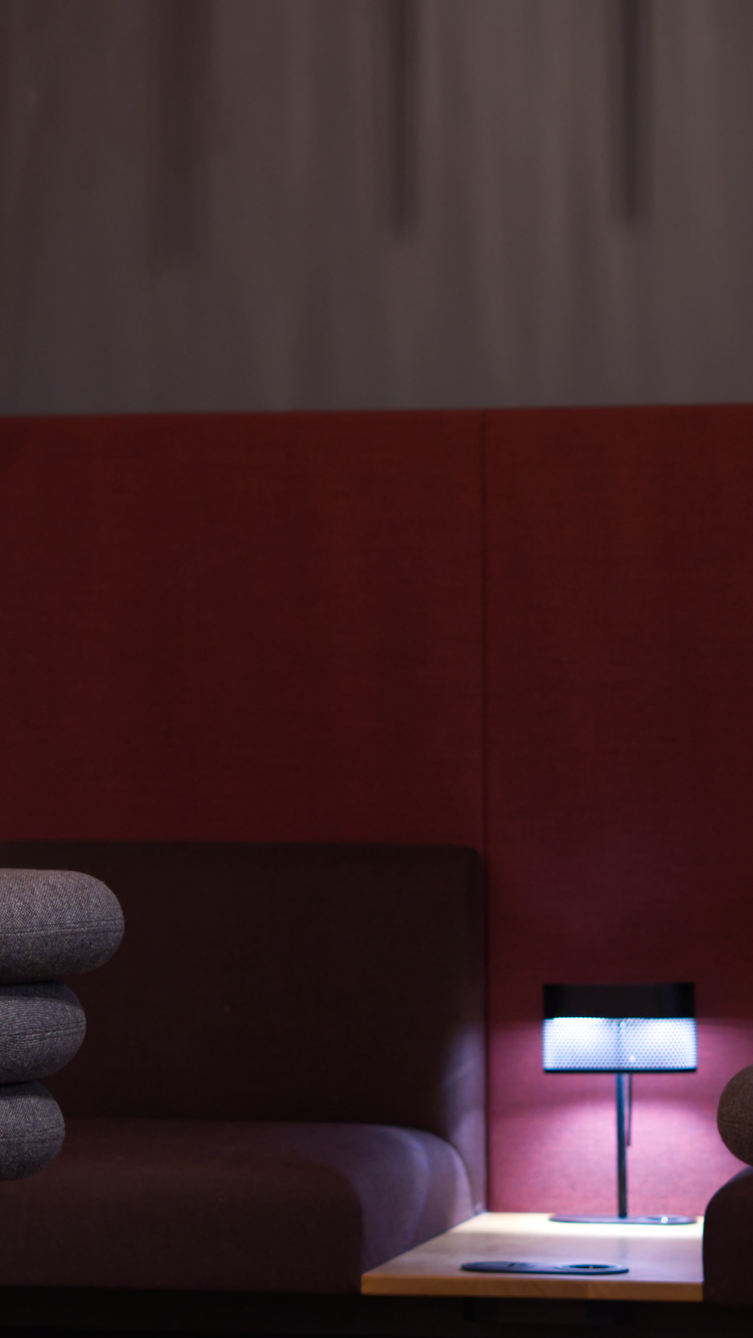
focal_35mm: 120
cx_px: 333
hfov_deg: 10.1
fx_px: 4259
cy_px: 536
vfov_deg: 17.8
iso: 640
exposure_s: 1/200
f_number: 2
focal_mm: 50
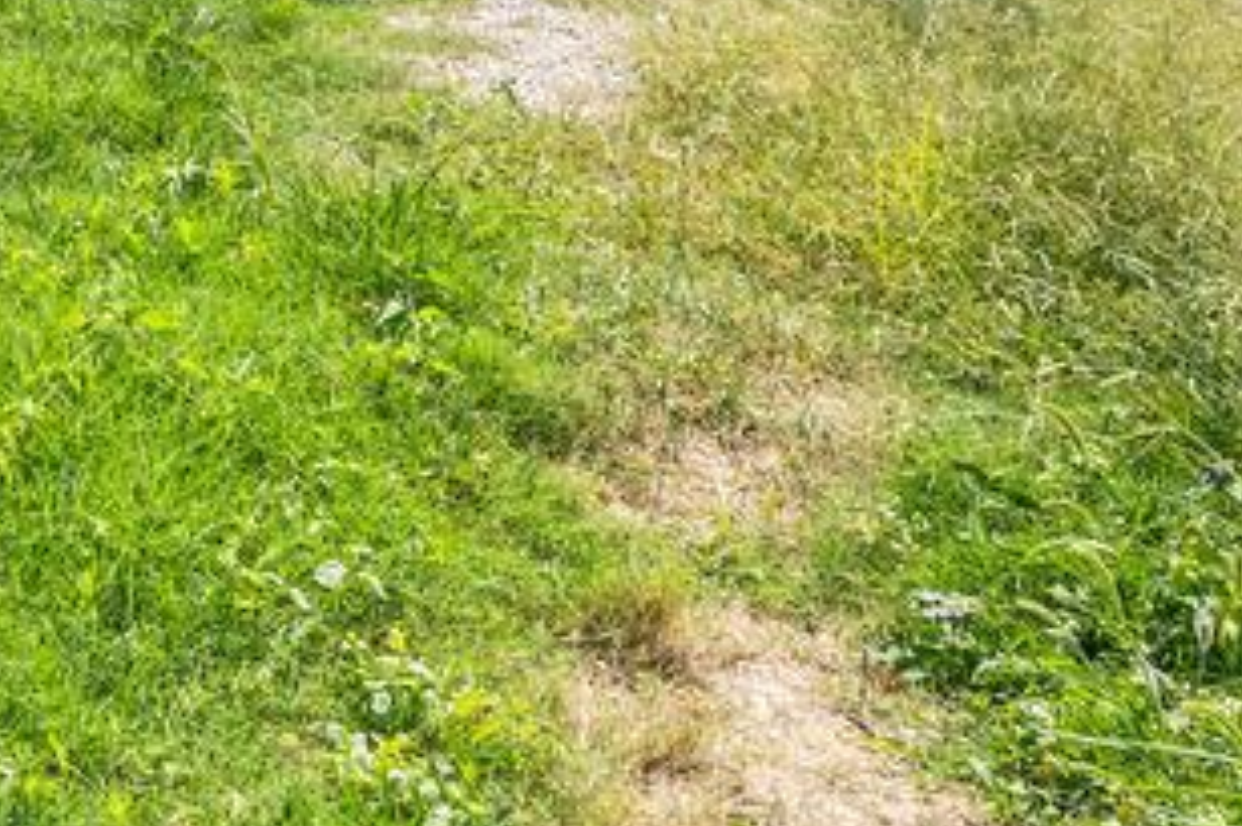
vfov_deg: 12.1
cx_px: -561
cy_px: -641
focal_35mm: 104
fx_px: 3579
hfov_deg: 17.8
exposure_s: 1/320
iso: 200
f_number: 8
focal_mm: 18.5
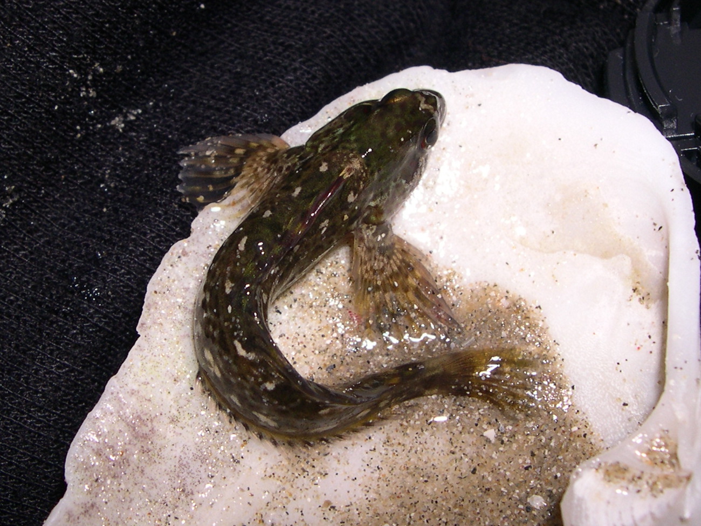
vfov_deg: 37.7
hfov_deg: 49.0
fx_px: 770
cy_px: 263
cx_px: 350
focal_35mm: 38
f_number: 7.6
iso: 100
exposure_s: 1/60
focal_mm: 8
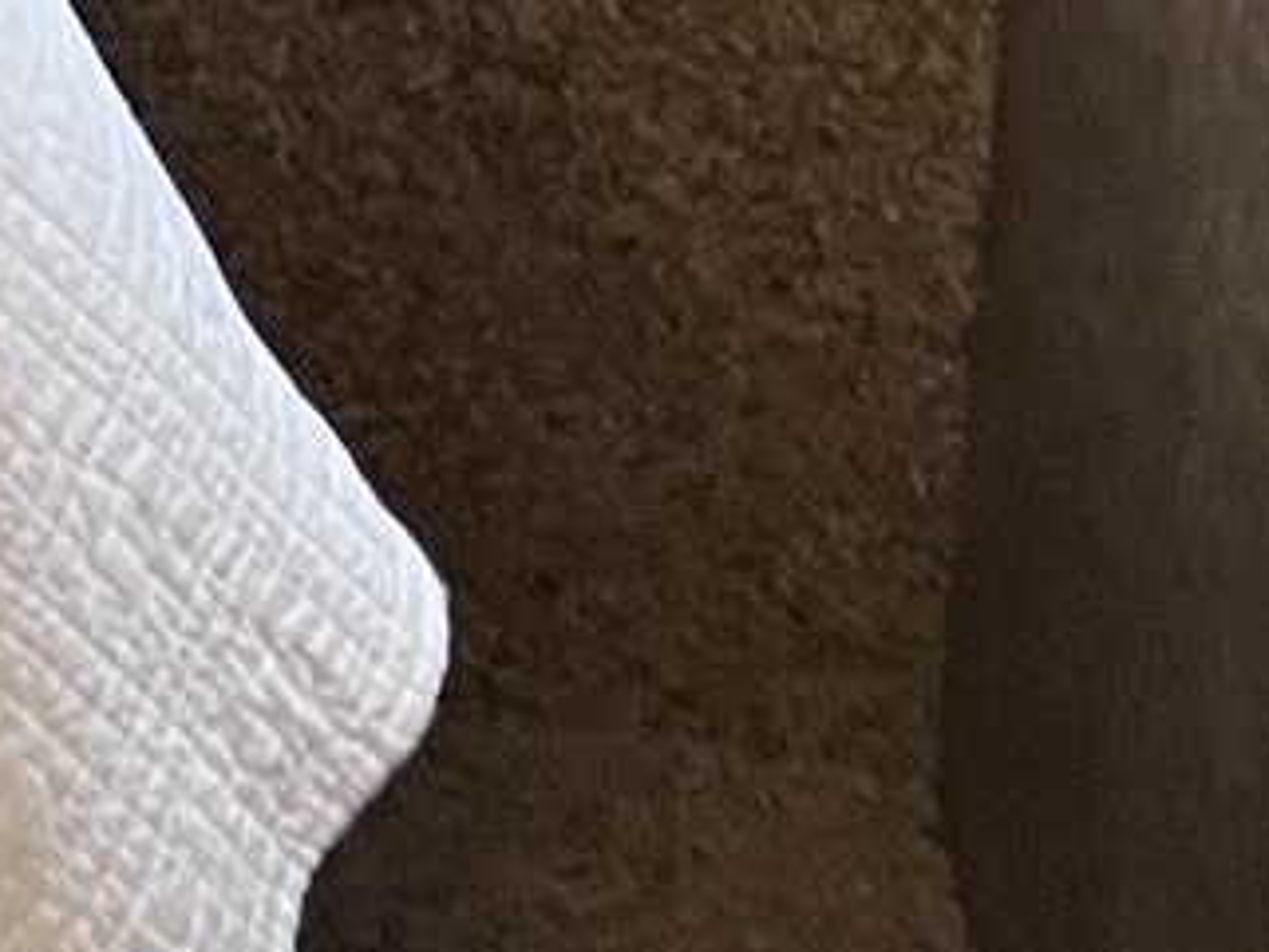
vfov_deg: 8.2
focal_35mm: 166
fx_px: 6088
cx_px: -1933
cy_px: -1359
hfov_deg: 10.1
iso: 250
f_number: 1.5
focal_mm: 5.7
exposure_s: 1/60
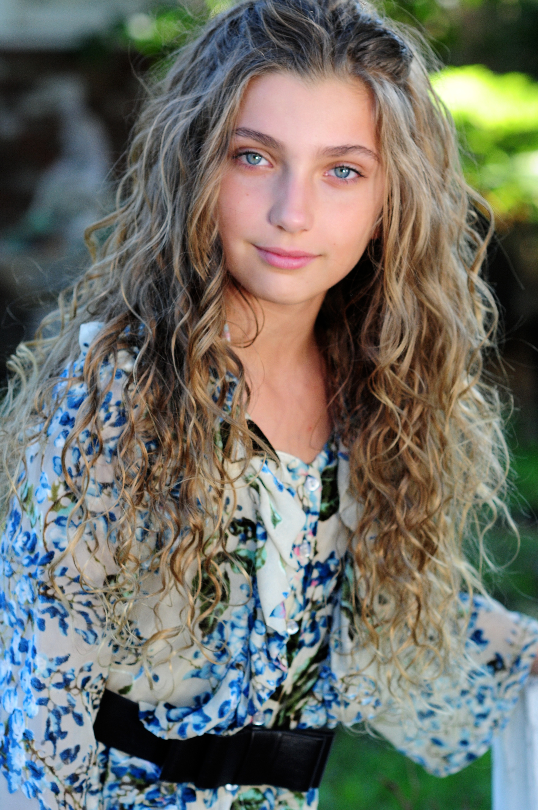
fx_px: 2865
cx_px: 269
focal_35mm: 128
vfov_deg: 16.1
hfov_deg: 10.7
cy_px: 405
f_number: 4
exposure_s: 1/200
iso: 400
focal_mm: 85
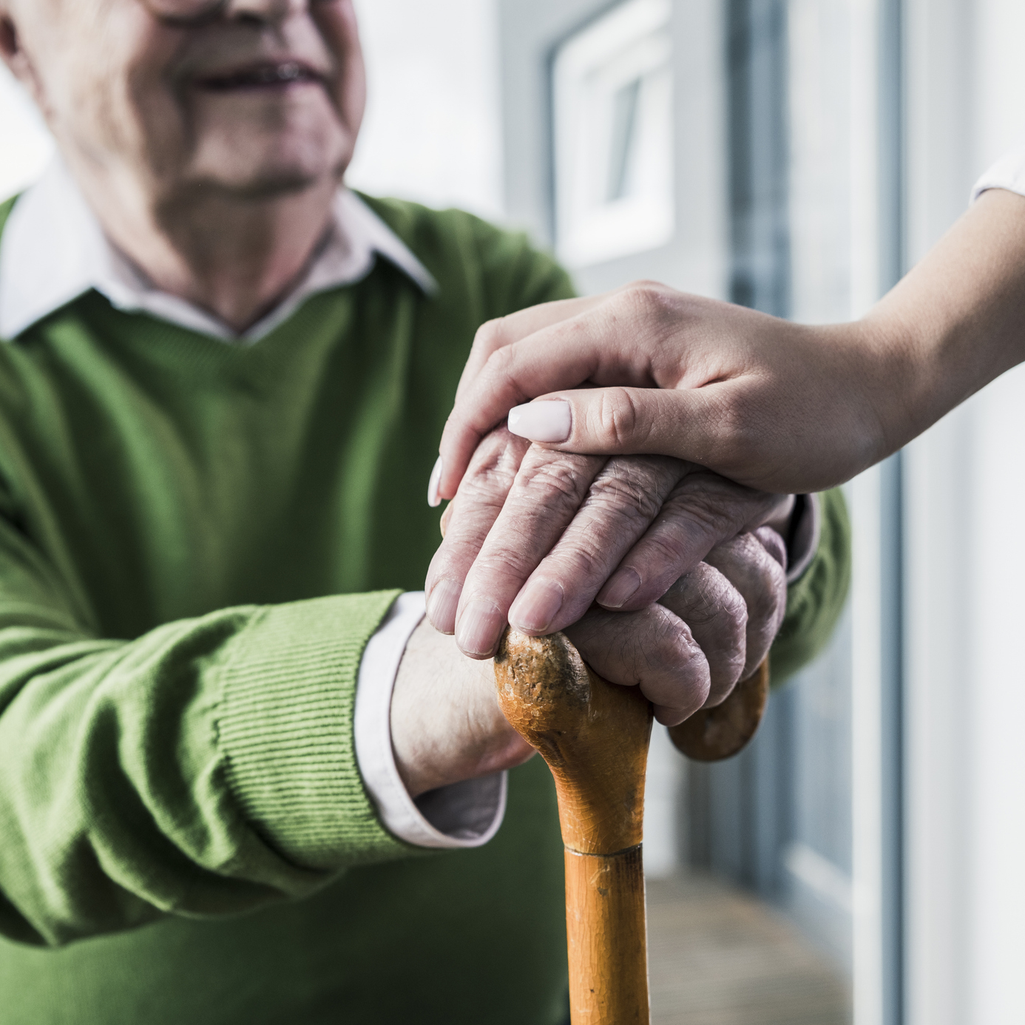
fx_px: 1742
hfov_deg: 32.8
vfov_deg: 32.8
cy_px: 515
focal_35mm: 52
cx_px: 499
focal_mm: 40
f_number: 3.5
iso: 400
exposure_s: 1/250
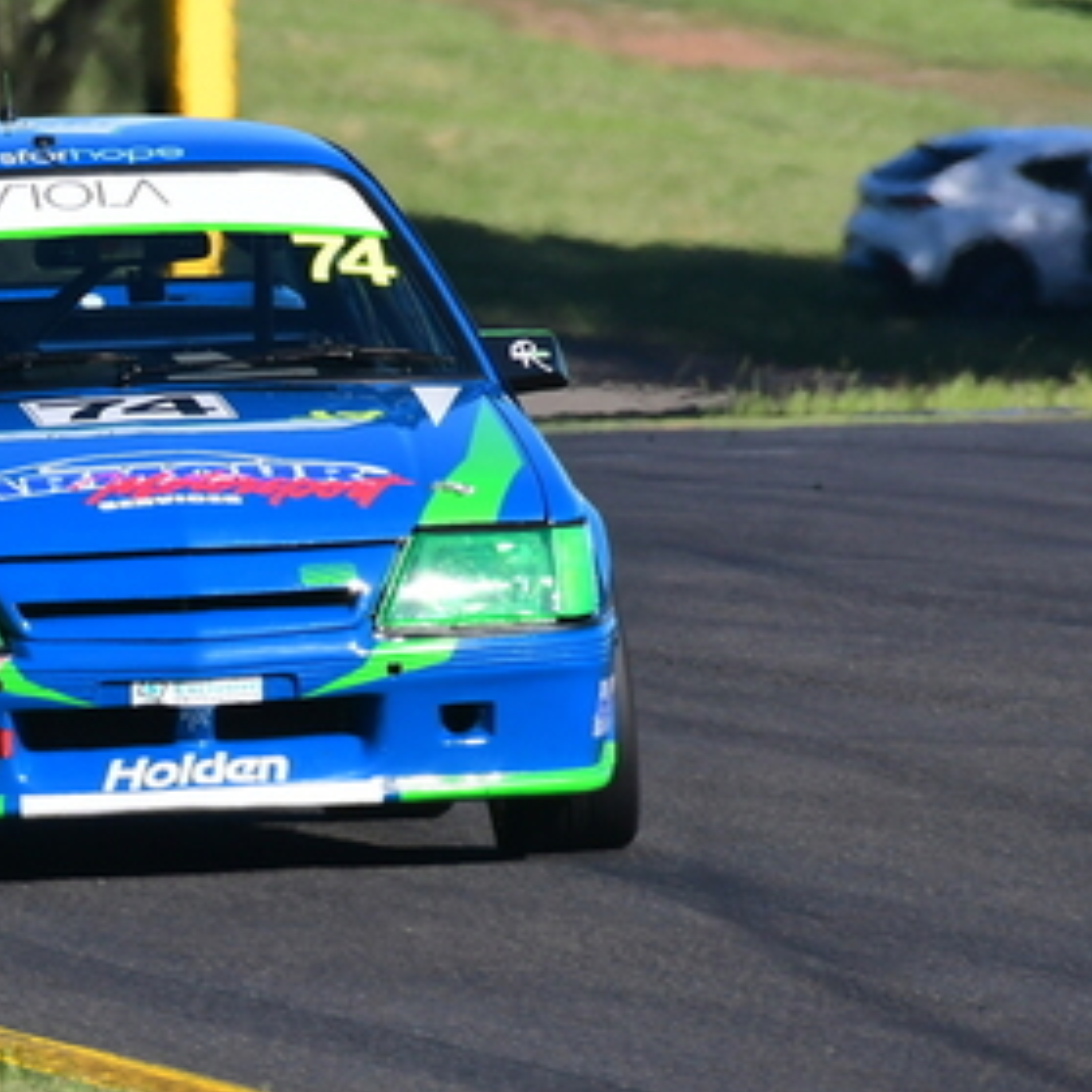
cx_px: -356
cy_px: 460
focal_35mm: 1829
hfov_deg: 1.0
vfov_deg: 1.0
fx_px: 65278
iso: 500
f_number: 11
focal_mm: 500
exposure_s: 1/640
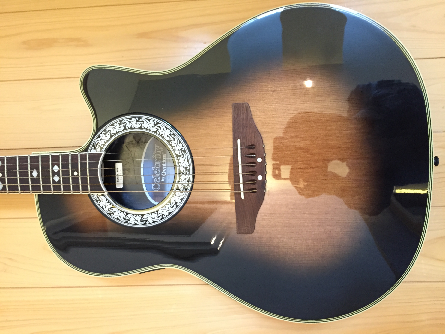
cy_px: 167
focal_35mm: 29
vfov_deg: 48.2
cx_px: 222
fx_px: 373
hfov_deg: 61.7
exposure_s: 1/30
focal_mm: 4.15
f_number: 2.2
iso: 250
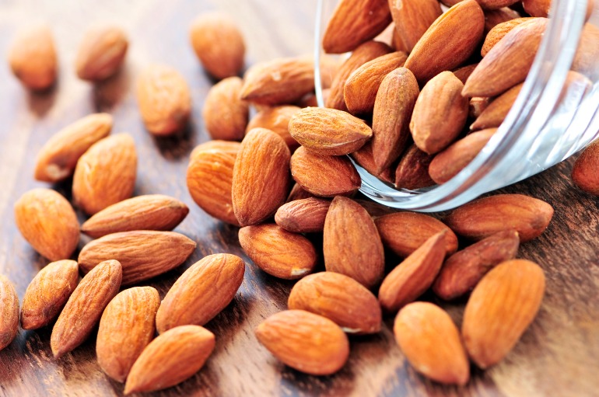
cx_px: 300
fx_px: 2617
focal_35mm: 158
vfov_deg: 8.7
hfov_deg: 13.1
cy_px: 198
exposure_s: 1/10
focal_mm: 105
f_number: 6.3
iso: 200
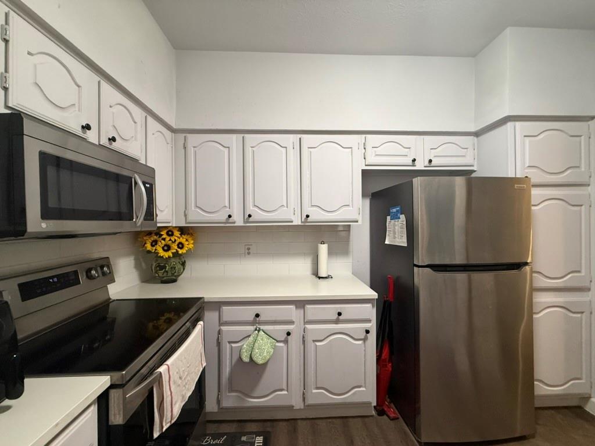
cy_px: 223
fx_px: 241
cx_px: 298
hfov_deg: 102.1
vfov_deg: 85.7
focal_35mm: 14
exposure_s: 1/60
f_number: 2.2
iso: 320
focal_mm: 2.22
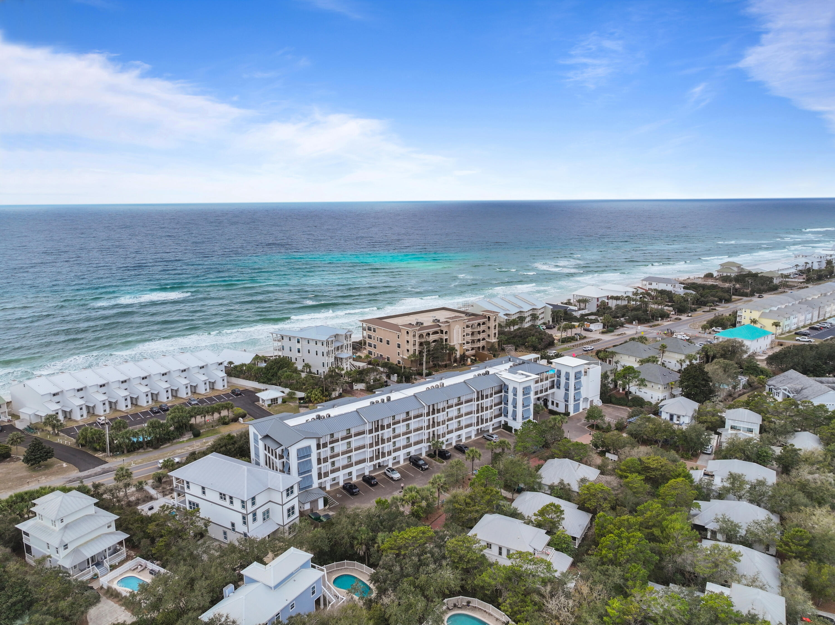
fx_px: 579
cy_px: 312
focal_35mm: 24
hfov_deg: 71.6
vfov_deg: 56.8
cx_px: 418
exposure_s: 1/60
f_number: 2.8
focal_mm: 12.29
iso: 160
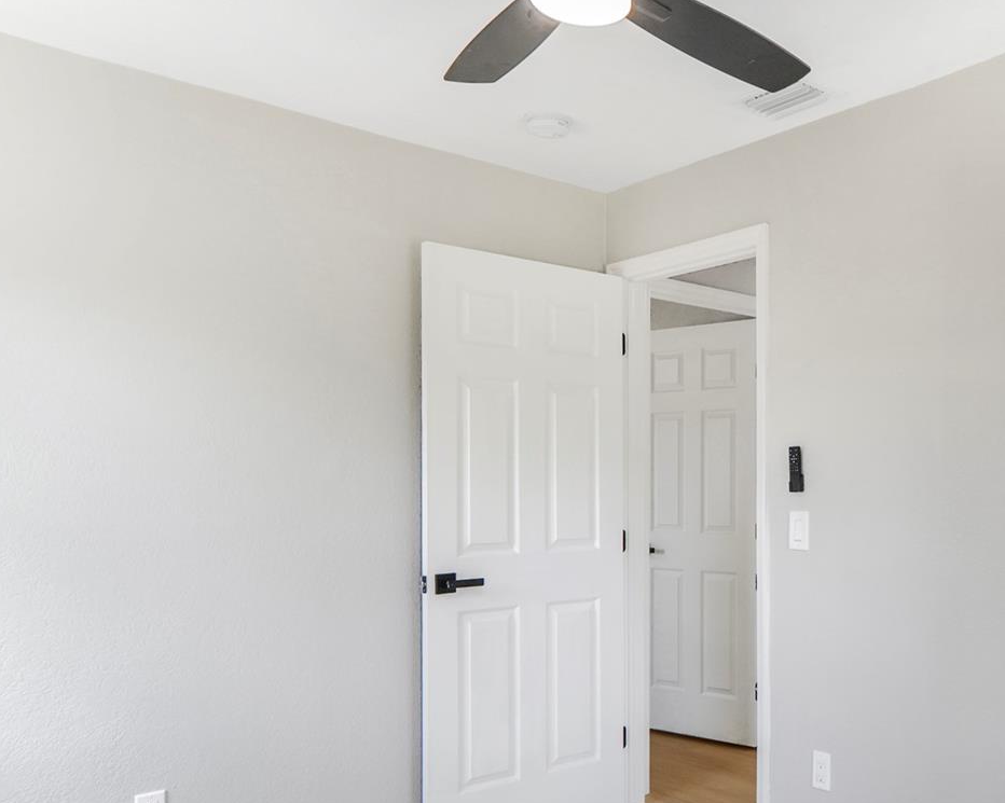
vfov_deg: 49.7
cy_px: 467
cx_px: 818
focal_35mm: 29
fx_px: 862
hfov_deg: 55.7
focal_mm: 12
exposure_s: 1/60
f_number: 2.8
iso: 100
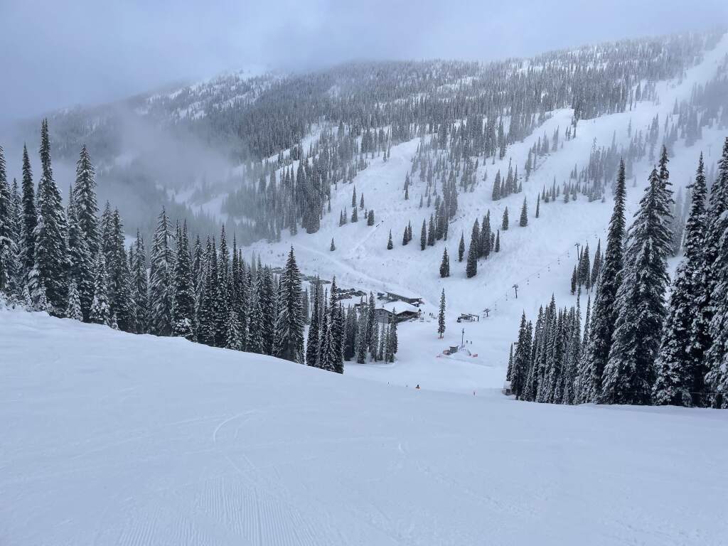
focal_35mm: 26
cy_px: 273
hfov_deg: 67.3
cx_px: 364
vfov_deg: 53.1
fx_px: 547
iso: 32
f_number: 1.6
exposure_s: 1/2257
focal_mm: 4.2
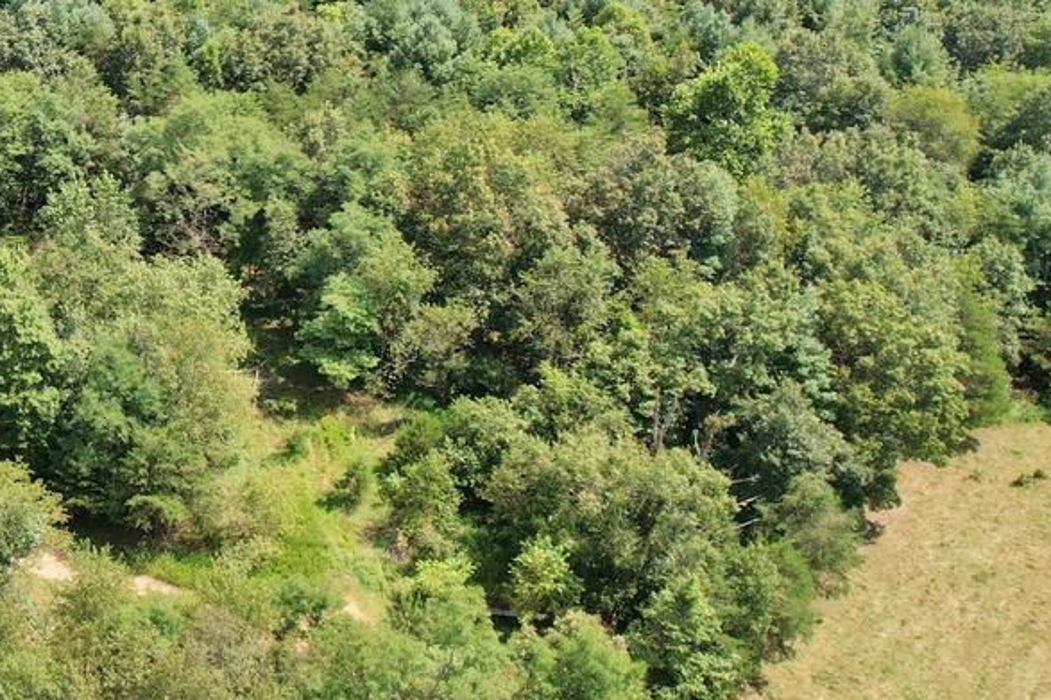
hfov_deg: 33.3
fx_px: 1576
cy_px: 86
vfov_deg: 24.4
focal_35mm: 54
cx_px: -34
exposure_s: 1/1500
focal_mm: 8.38
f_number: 2.8
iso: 140
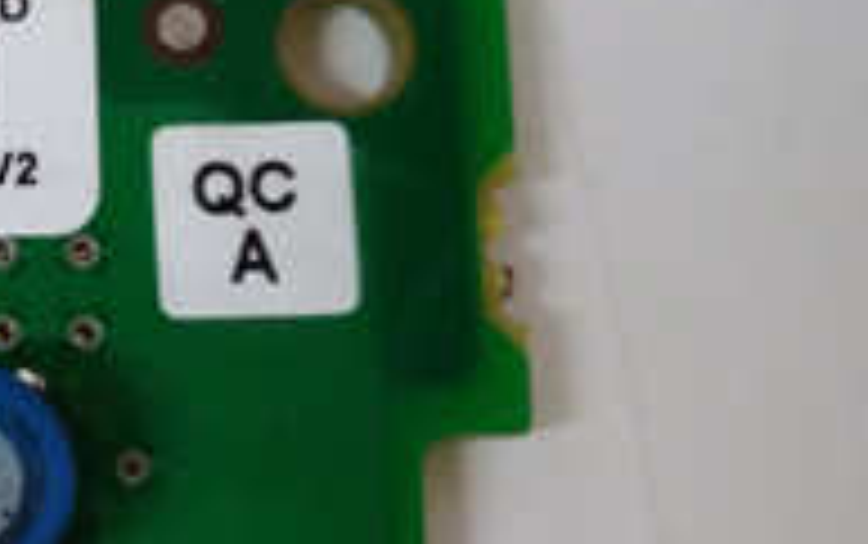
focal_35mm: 89
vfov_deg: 14.7
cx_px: -369
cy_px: 373
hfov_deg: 20.5
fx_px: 2107
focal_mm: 3.79
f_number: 2
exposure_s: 1/33
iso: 565
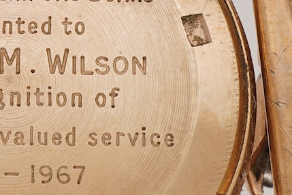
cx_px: 30
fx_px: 1338
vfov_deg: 8.3
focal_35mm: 165
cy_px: 53
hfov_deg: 12.4
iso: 160
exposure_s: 1/160
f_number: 22
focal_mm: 30
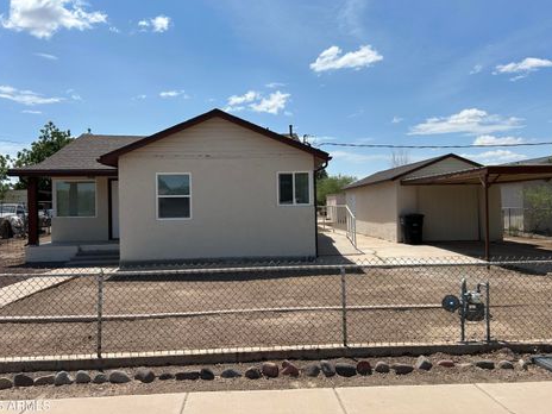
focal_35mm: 28
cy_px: 203
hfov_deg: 63.4
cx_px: 272
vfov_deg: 49.7
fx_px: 446
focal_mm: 5.7
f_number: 1.5
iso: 50
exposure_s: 1/5882
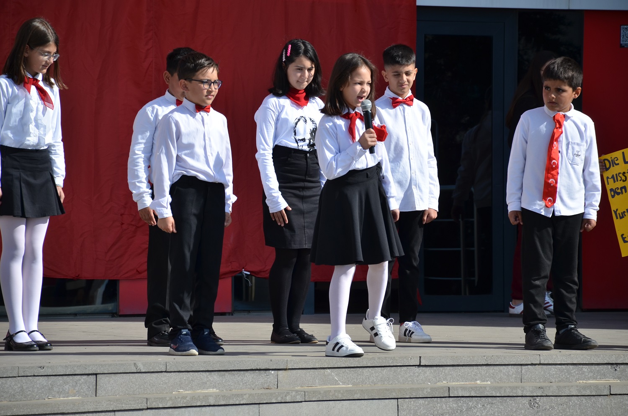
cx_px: 314
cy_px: 208
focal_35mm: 210
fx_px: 3655
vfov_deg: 6.5
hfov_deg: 9.8
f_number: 6.3
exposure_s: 1/640
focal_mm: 140
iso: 200
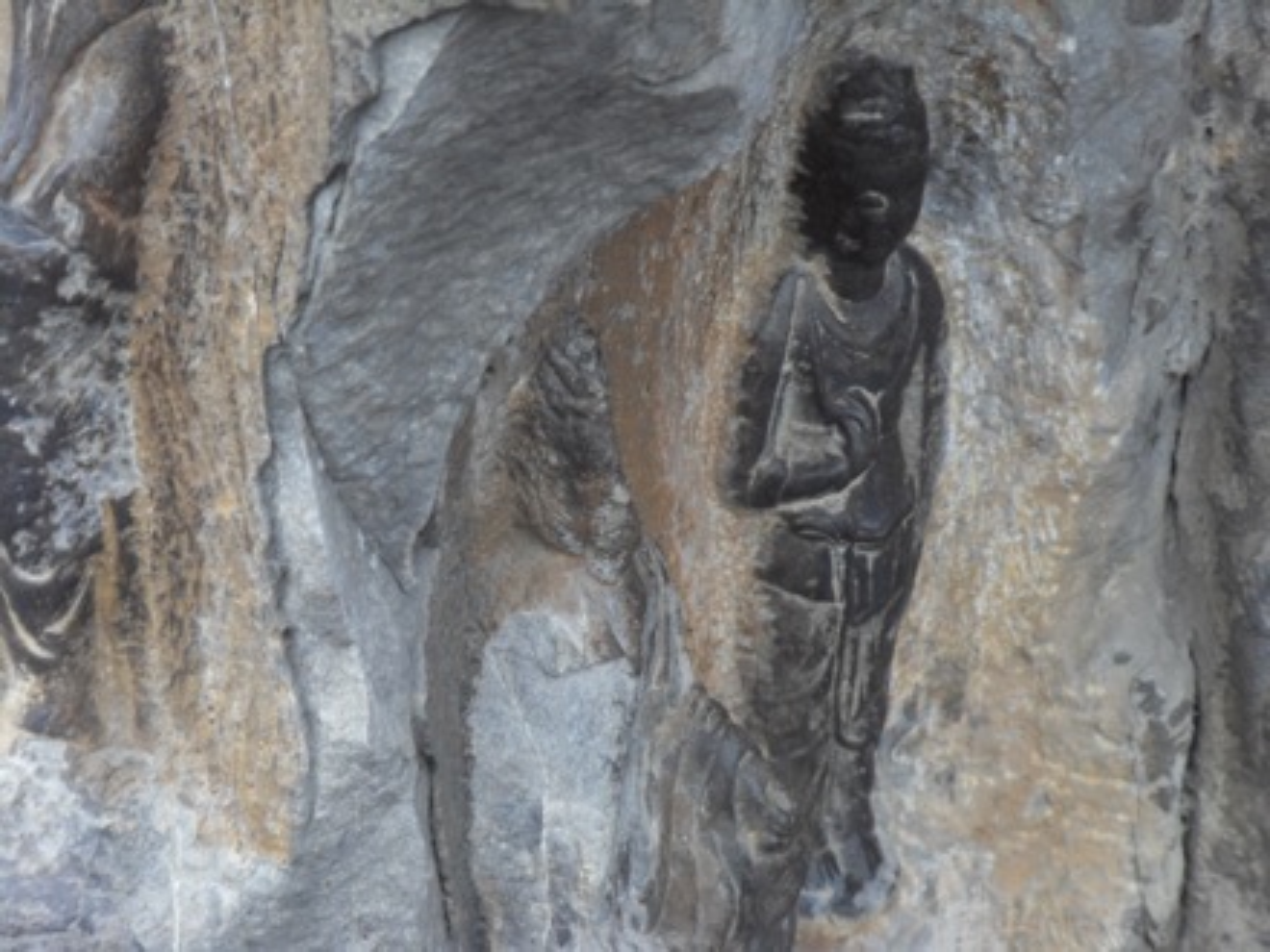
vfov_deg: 12.7
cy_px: 476
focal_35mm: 117
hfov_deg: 16.8
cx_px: 635
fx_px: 4293
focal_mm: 19.8
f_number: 4.5
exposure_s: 1/45
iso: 200
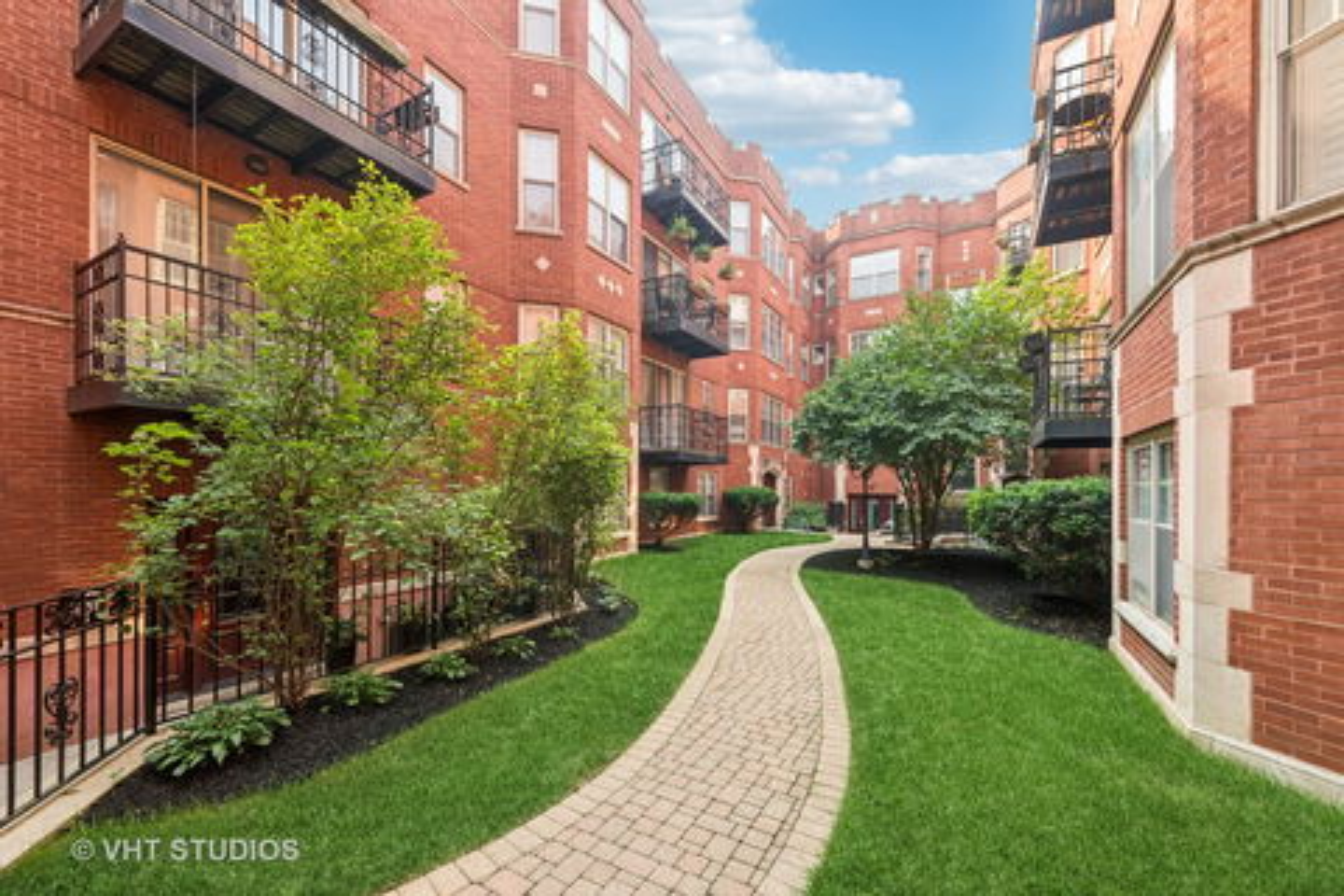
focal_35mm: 14
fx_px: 523
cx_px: 672
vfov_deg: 81.2
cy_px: 448
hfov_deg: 104.3
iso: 200
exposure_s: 1/100
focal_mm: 14
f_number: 8
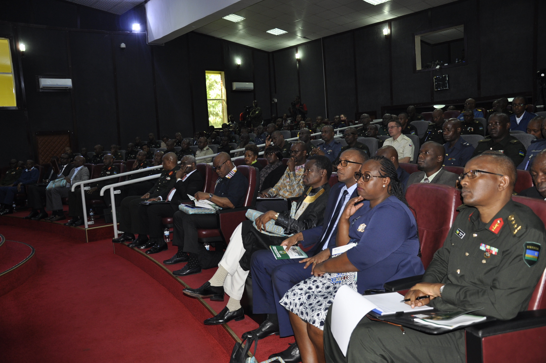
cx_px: 273
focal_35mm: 32
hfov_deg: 59.6
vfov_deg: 41.6
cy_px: 182
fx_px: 477
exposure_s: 1/60
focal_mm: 21
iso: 400
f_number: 3.8
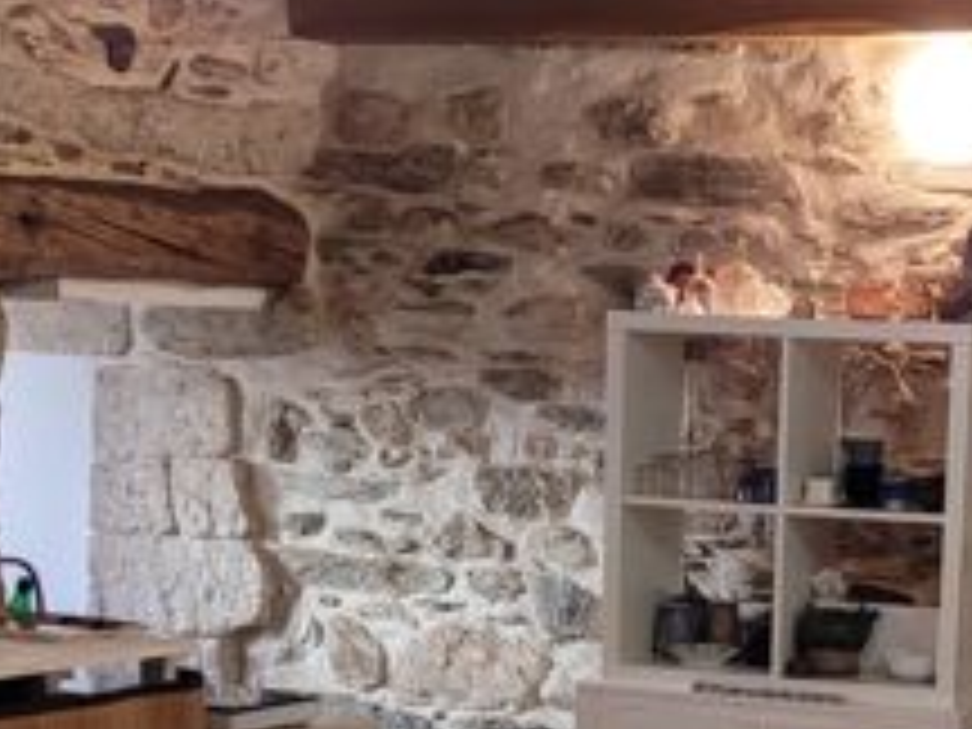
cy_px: 824
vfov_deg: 16.8
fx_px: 2387
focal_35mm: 85
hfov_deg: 22.5
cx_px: 862
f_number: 1.8
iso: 250
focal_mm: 5.4
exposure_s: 1/50
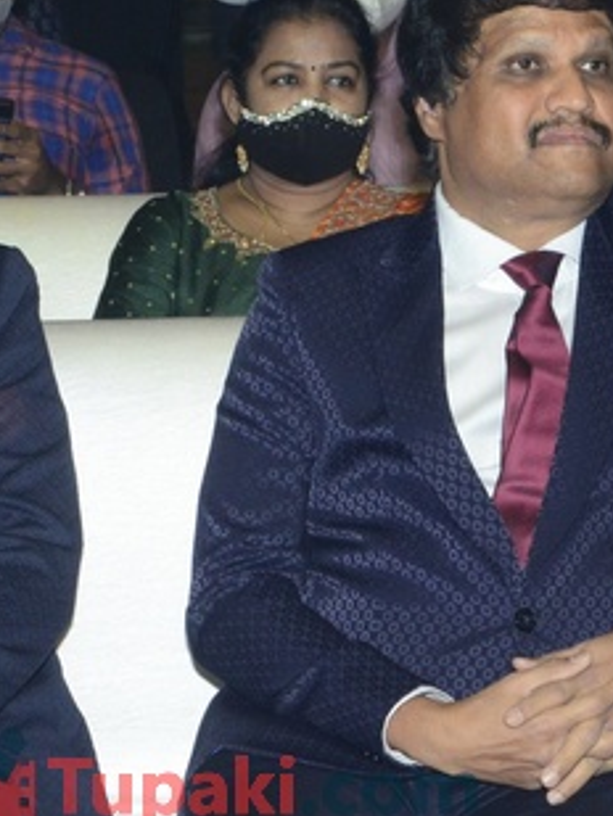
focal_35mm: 200
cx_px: 198
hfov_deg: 7.4
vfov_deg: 9.9
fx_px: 4719
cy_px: 387
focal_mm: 66
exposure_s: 1/125
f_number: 13
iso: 1600
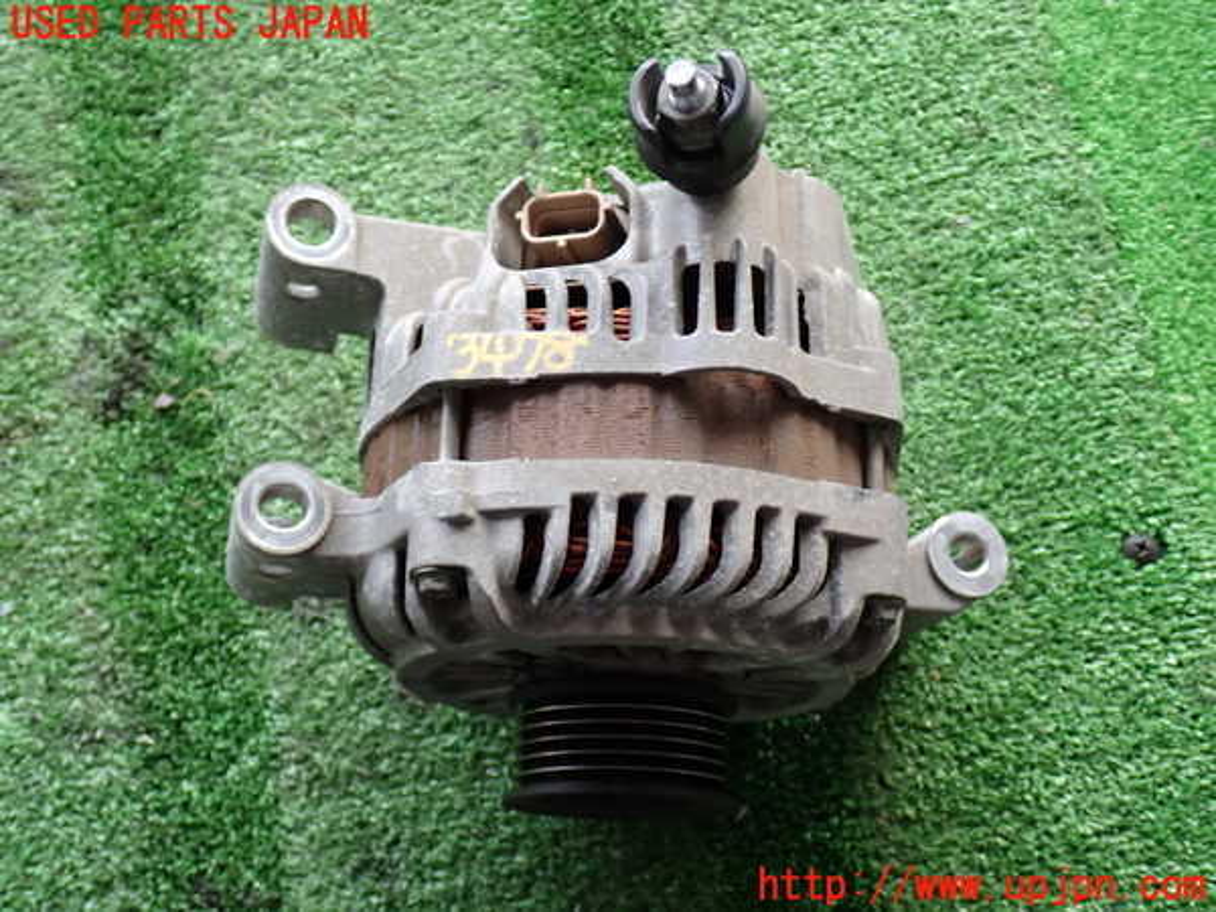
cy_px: 456
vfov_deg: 32.9
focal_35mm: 44
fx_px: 1546
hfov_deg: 42.9
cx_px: 608
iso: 320
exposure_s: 1/40
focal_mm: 7.84
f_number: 2.9
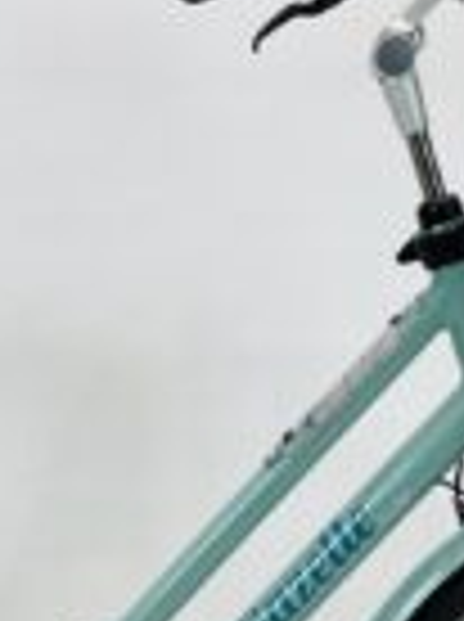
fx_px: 1524
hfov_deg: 17.2
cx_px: 131
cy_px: 540
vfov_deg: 22.6
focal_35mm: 85
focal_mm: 4.25
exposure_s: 1/100
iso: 50
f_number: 1.8
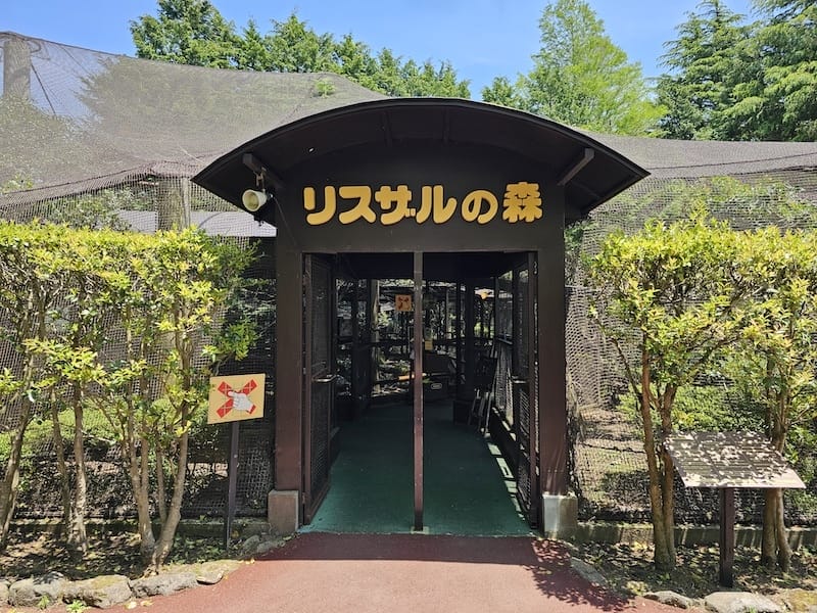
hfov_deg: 73.9
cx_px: 408
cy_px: 306
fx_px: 543
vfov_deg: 58.9
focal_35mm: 23
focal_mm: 6.3
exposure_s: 1/360
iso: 25
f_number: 1.7
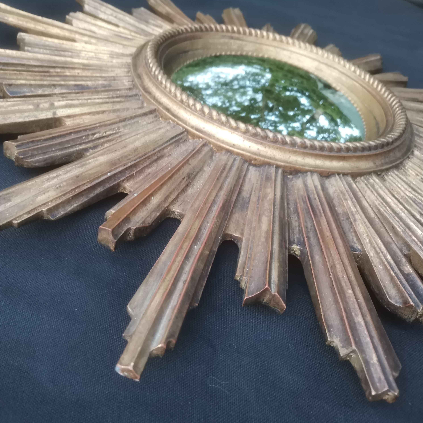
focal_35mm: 31
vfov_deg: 52.5
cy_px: 211
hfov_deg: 52.4
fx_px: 429
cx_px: 189
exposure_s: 1/25
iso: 800
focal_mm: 4.75
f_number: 1.8
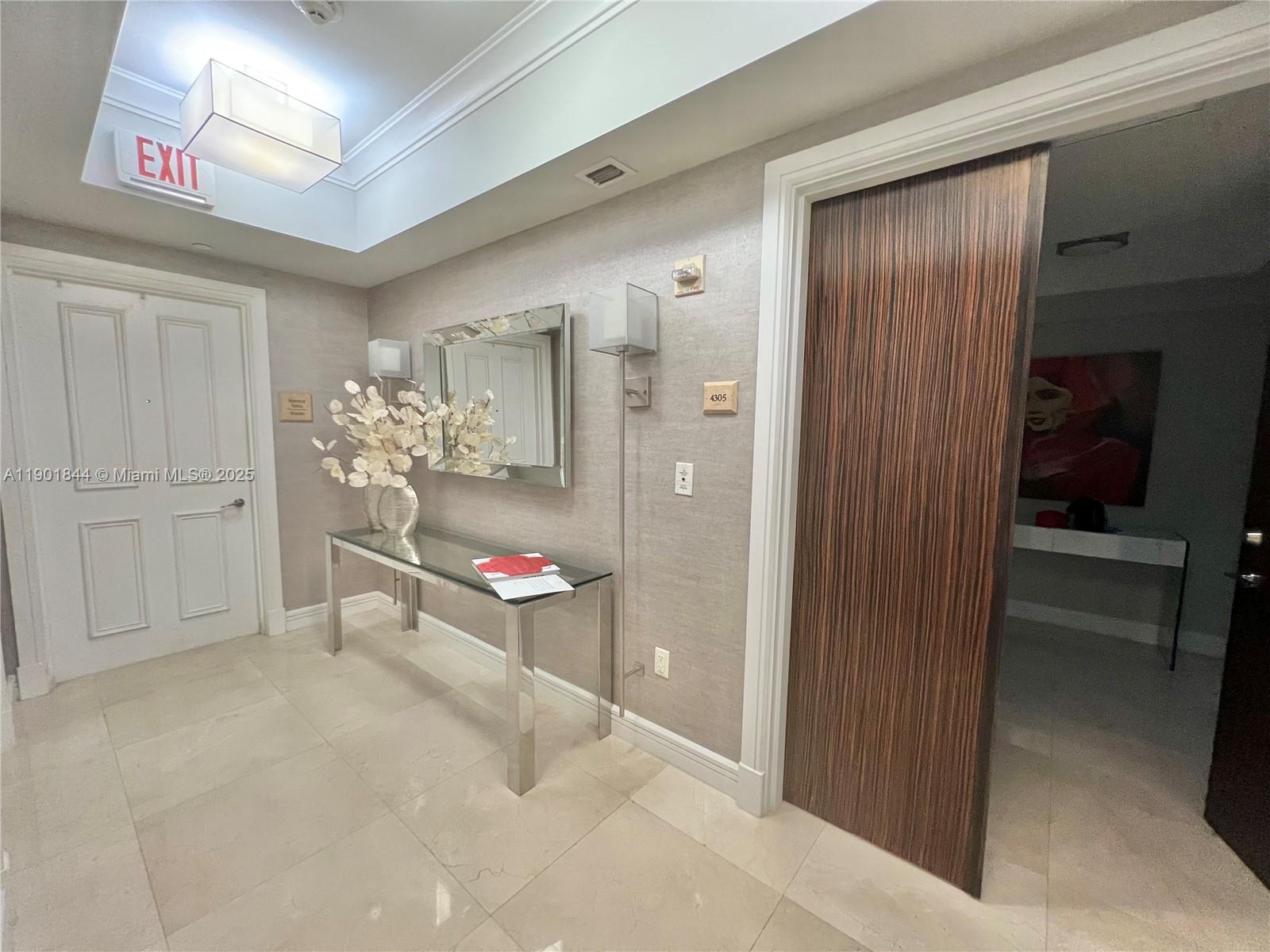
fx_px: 477
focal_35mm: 13
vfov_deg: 89.9
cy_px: 476
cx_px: 635
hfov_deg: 106.2
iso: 500
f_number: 1.8
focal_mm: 1.57
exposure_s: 1/60
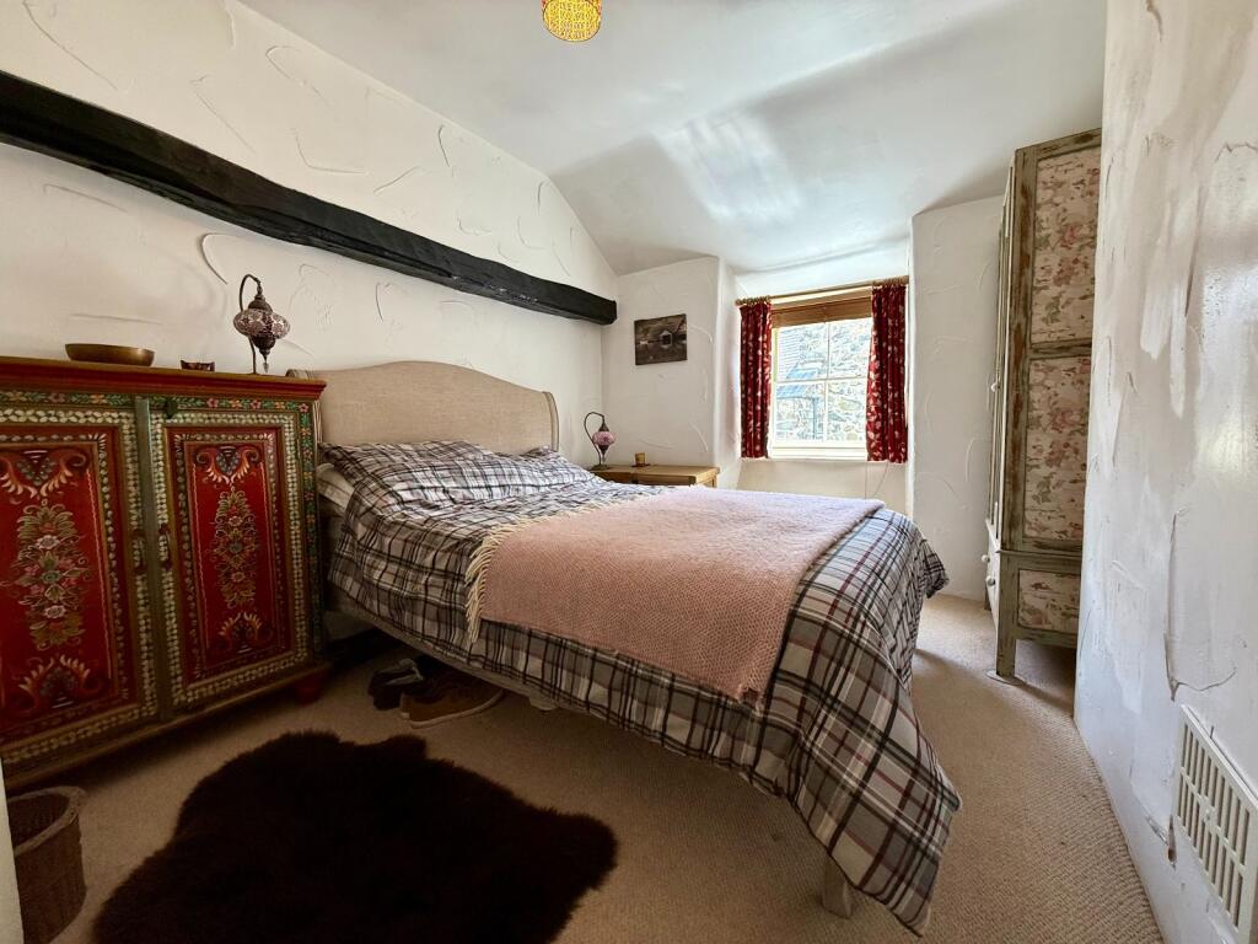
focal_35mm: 14
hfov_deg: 102.1
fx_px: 509
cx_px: 629
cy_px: 472
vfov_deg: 85.7
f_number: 2.2
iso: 125
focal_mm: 2.22
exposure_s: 1/99
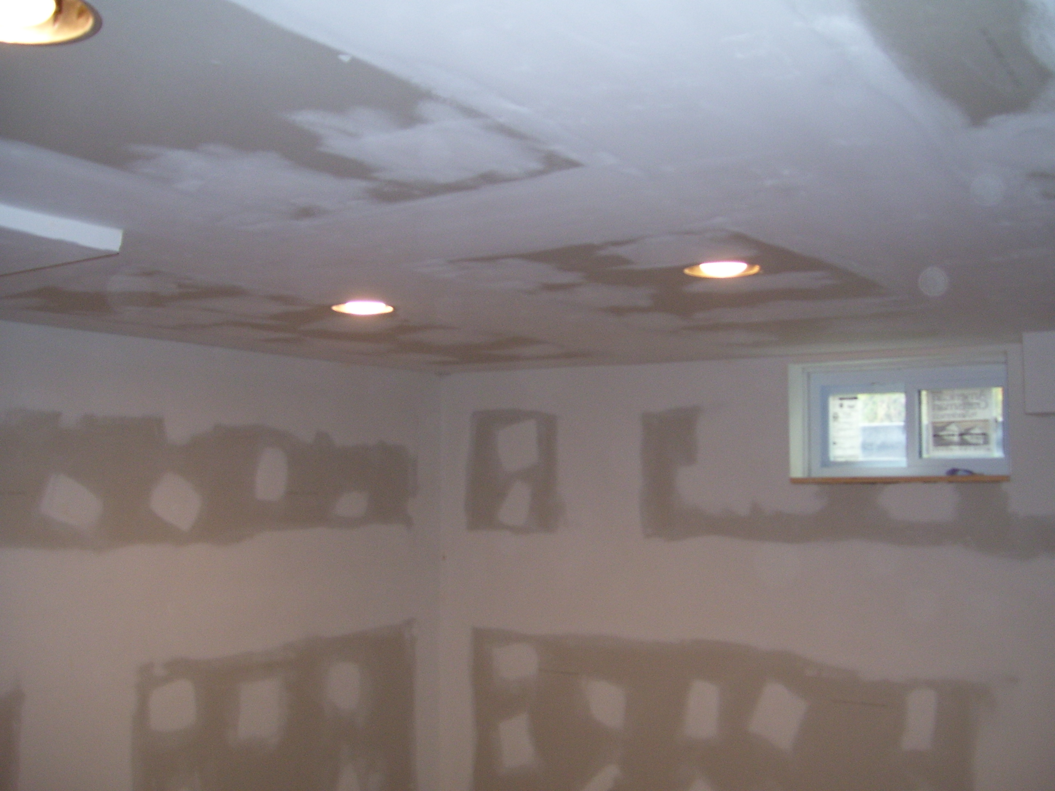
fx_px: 1128
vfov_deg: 38.7
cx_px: 528
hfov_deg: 50.1
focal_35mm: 37
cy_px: 396
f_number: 2.7
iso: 125
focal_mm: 6
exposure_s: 1/60
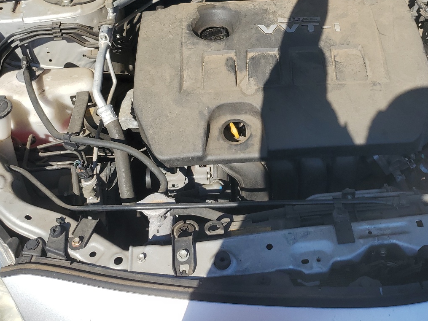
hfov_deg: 44.7
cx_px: 302
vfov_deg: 34.9
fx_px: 507
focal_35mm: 41
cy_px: 113
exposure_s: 1/2500
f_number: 1.5
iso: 50
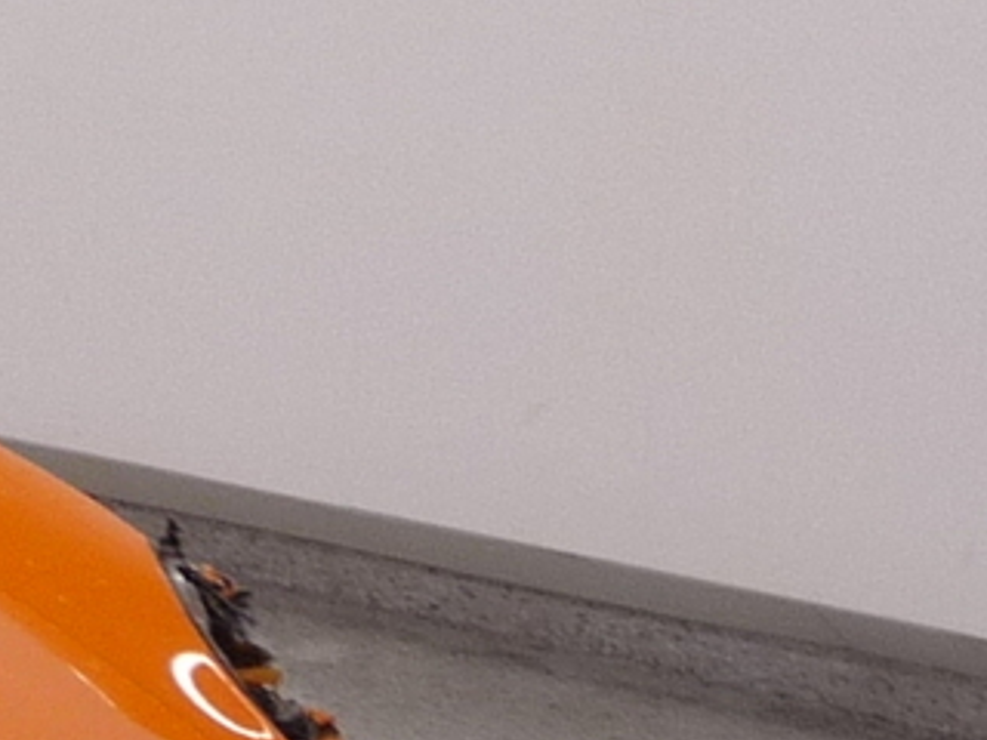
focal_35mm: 179
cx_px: -1366
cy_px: 240
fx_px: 5104
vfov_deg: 8.3
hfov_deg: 9.8
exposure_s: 1/30
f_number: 3.3
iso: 100
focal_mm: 4.7
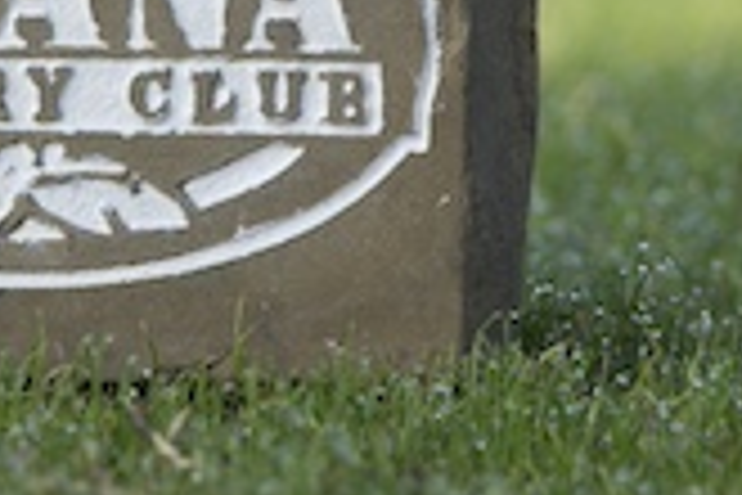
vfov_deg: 3.6
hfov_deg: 5.4
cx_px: 108
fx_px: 7877
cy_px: -74
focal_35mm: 382
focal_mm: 105
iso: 100
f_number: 7.1
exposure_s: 1/200
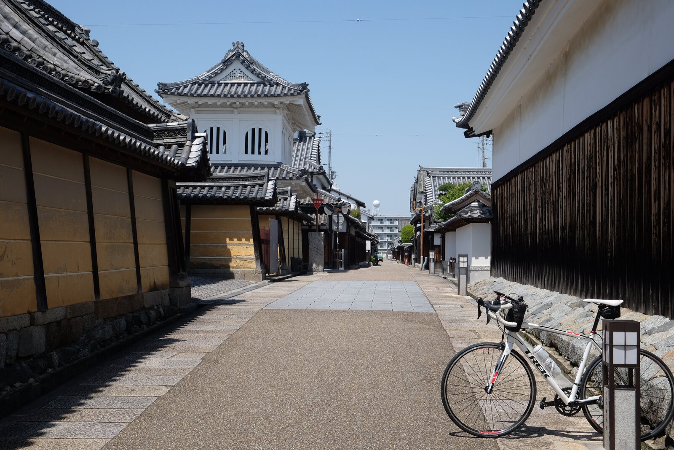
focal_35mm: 43
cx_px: 337
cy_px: 225
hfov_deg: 45.4
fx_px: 805
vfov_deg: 31.2
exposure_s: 1/320
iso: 200
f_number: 8
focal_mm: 28.9
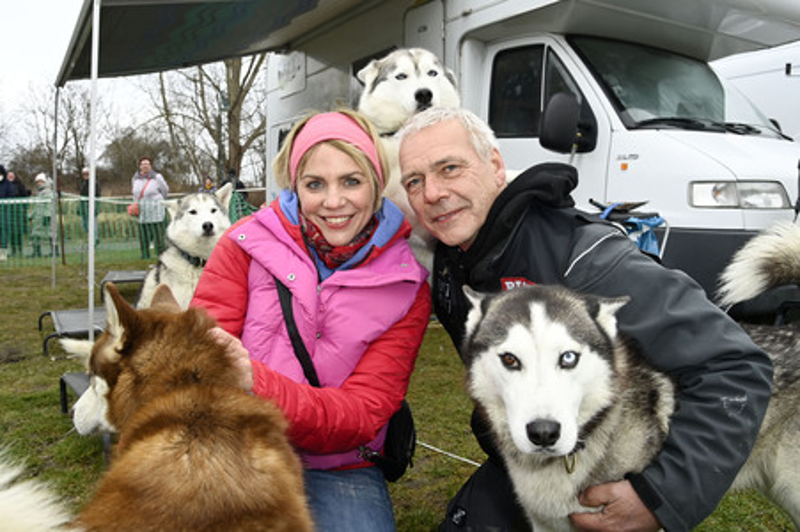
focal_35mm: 24
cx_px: 400
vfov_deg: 53.1
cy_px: 266
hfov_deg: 73.8
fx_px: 533
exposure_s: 1/250
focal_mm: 24
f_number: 6.3
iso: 640
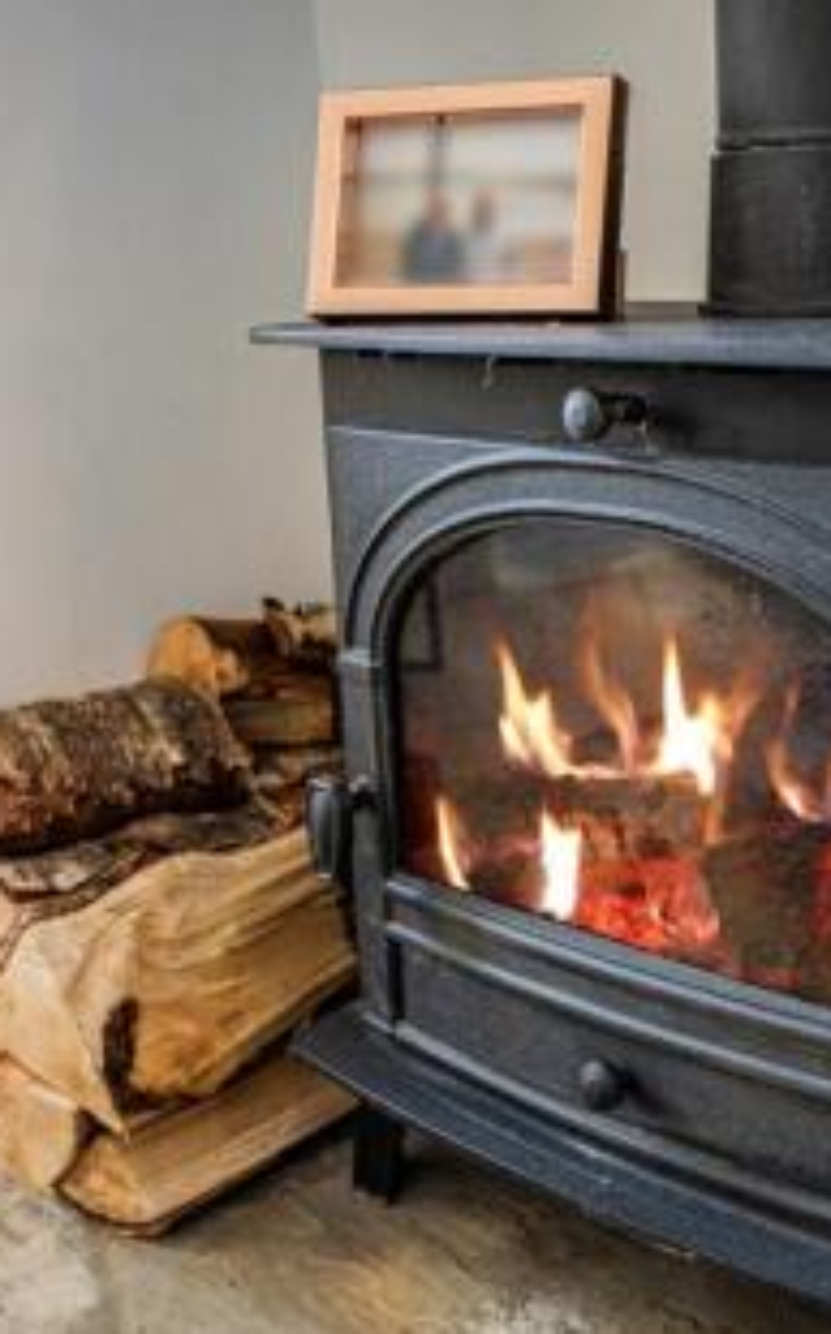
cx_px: 586
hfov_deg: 27.1
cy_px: 661
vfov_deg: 42.7
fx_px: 1708
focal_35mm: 47
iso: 1250
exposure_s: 1/15
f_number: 4.5
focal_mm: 30
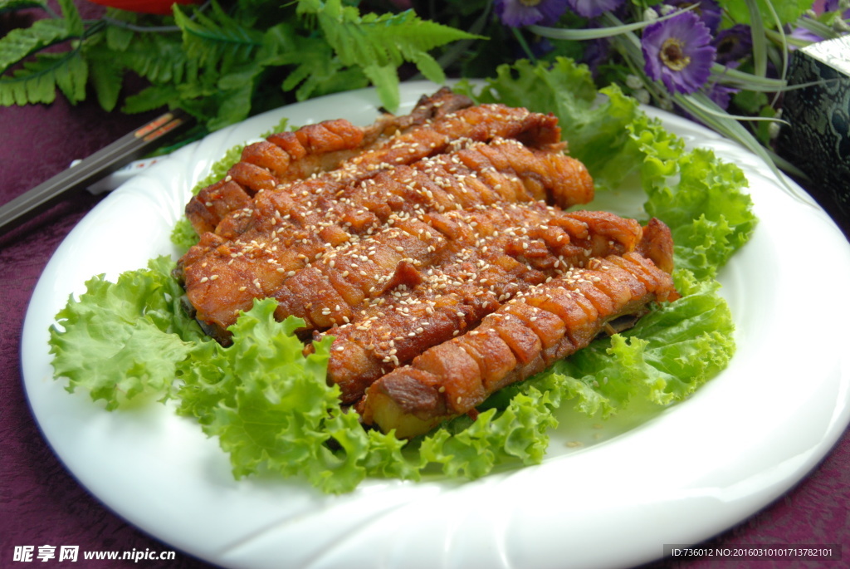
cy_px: 284
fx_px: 1205
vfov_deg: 26.5
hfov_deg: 38.8
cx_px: 425
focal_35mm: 51
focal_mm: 34
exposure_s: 1/125
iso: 400
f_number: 4.5
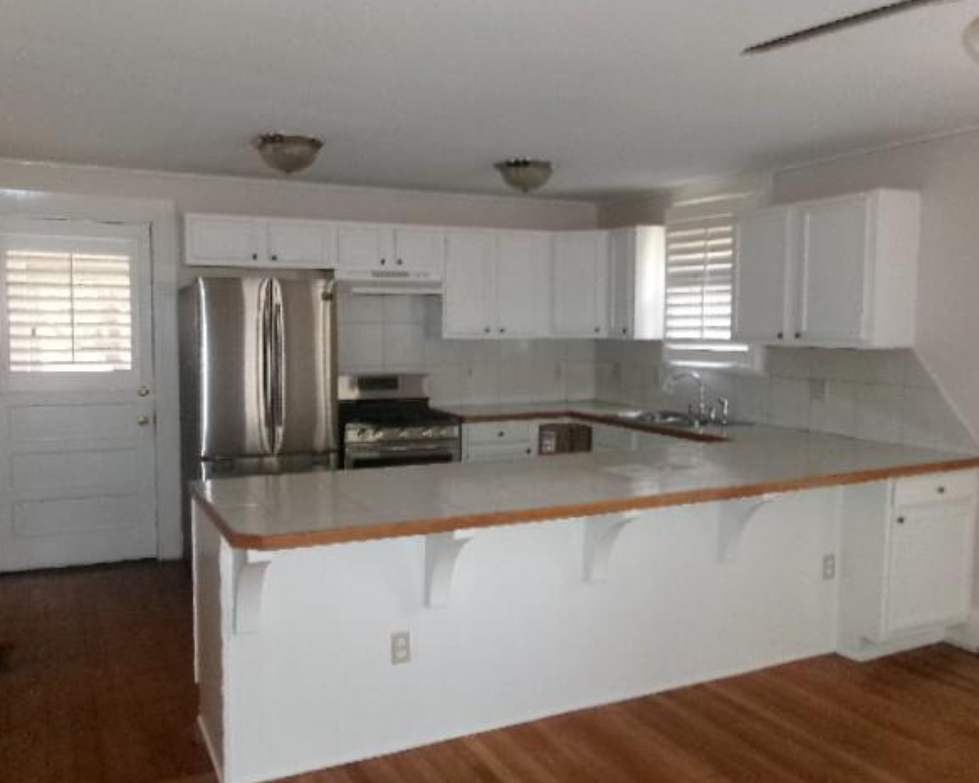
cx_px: 460
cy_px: 397
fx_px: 869
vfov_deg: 48.5
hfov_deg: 58.7
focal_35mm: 30
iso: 558
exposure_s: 1/34
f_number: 3.9
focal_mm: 5.1
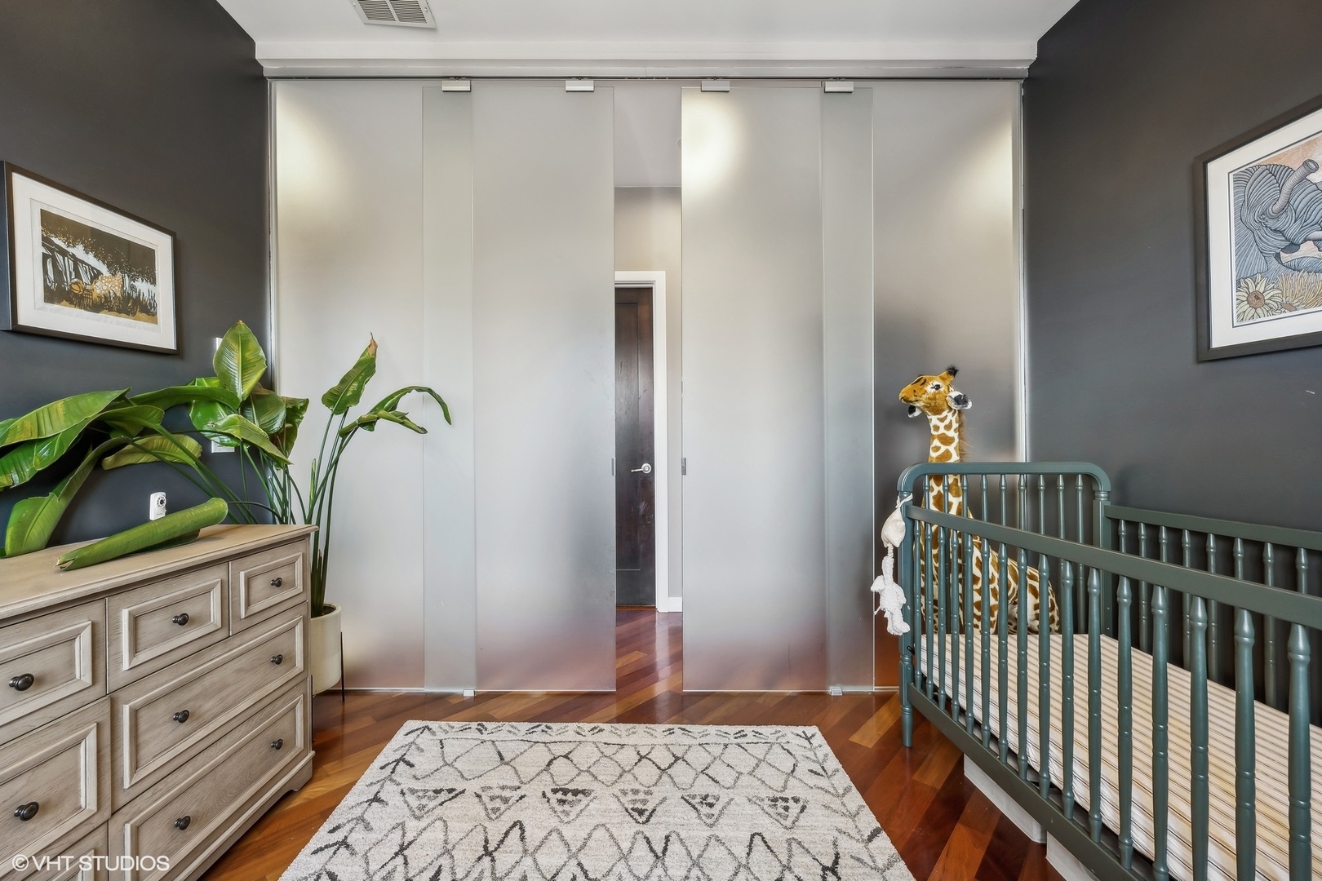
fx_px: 514
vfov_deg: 81.2
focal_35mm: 14
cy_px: 440
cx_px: 661
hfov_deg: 104.3
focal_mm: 14
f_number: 9
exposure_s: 1/8
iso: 320
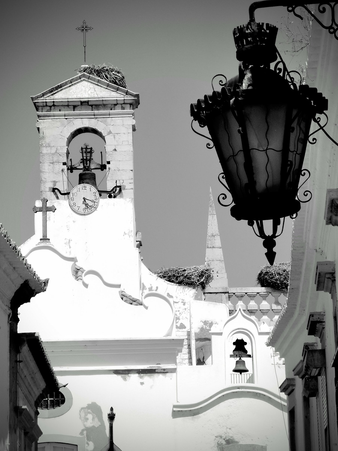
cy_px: 226
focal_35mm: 135
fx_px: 1758
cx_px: 169
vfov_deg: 14.6
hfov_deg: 11.0
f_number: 2.4
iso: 50
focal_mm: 7.48
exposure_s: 1/3247
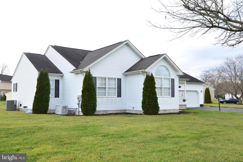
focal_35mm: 32
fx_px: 216
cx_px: 122
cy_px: 81
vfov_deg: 41.1
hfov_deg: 58.7
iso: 100
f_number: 4
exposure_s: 1/160
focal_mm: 32
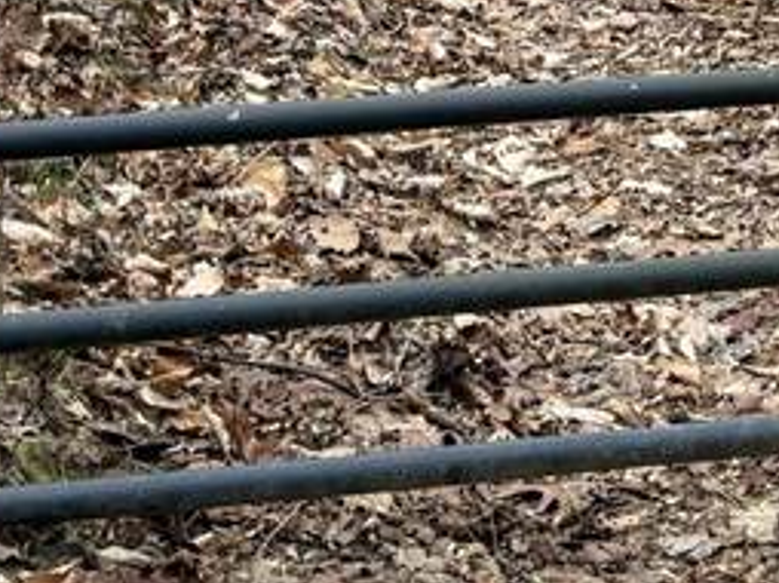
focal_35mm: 121
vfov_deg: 11.3
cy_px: -488
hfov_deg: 15.8
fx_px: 2720
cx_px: 886
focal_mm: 6.76
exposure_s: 1/423
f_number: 1.78
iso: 100
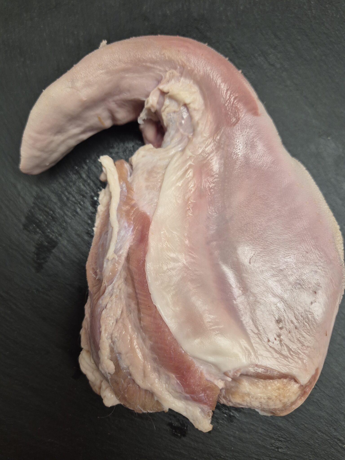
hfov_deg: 58.9
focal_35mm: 23
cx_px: 172
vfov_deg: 73.9
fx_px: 306
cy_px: 230
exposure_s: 1/180
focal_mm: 5.4
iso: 200
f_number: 1.8
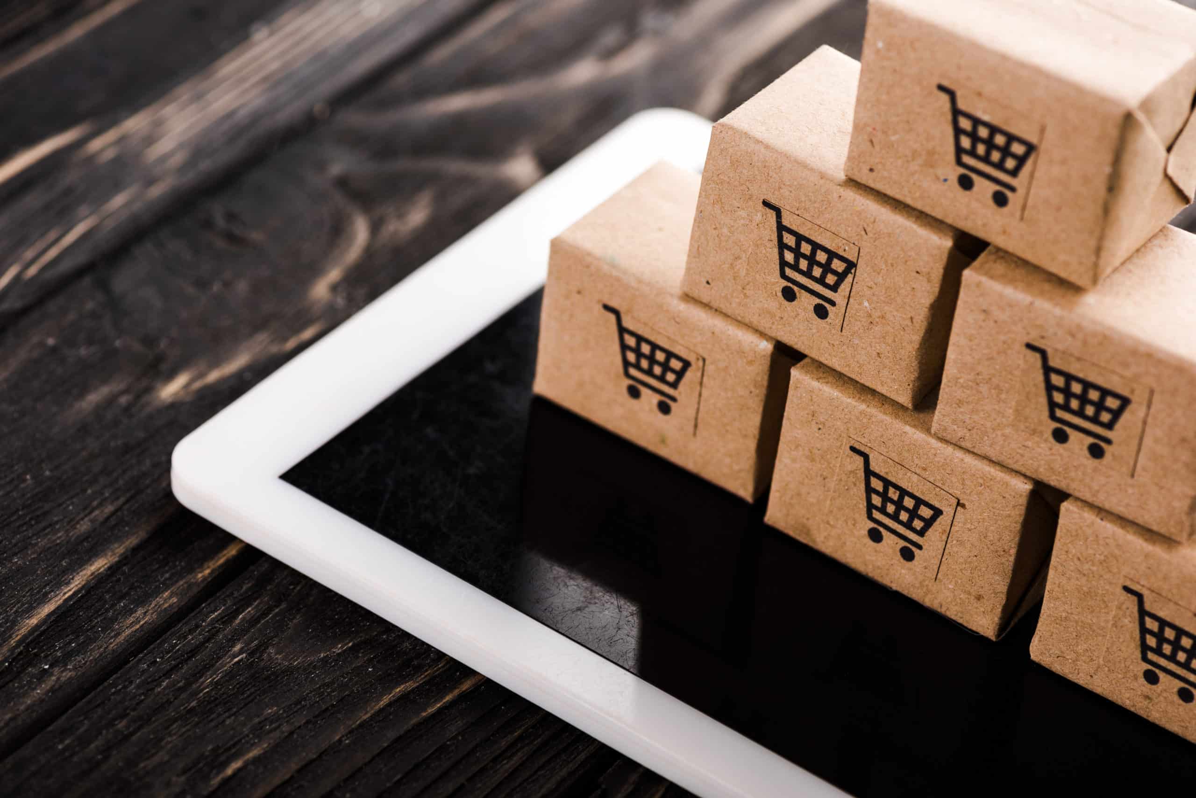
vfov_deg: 13.1
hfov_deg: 19.4
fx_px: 3490
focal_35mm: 105
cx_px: 598
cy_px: 399
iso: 100
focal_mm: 105
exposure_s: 1/200
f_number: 7.1
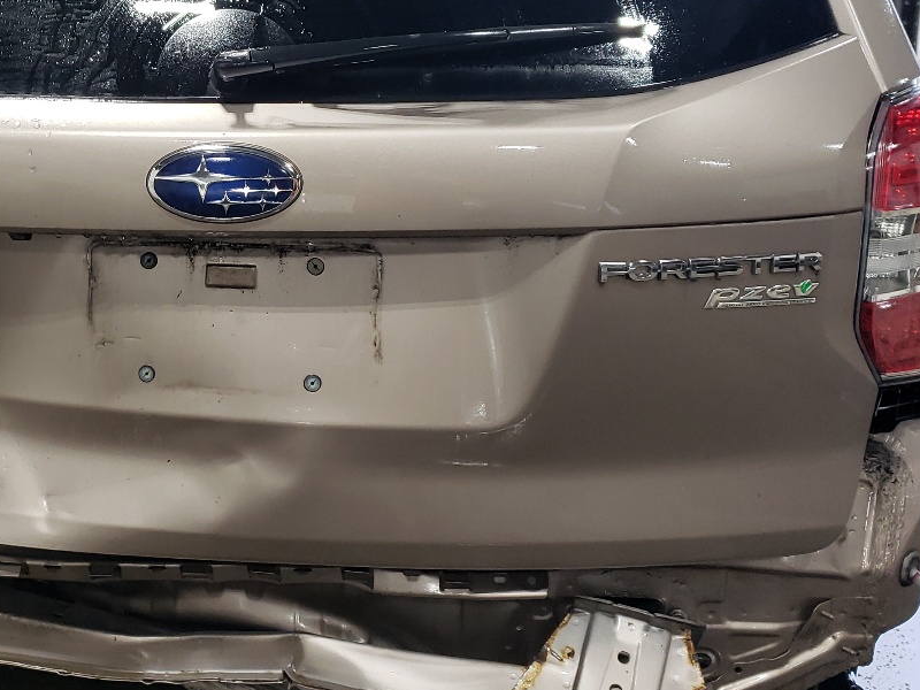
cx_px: 231
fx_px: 1382
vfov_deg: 27.7
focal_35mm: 52
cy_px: 192
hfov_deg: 36.0
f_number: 1.5
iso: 66
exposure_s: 1/60.2
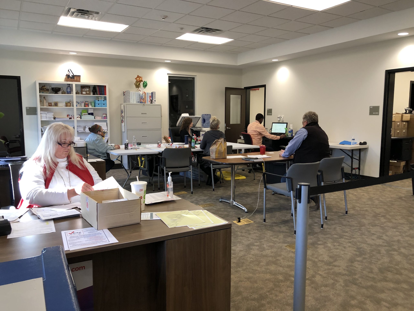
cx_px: 207
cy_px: 156
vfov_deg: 49.7
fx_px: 335
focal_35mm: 28
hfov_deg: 63.4
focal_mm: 3.99
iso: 40
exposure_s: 1/30
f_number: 1.8
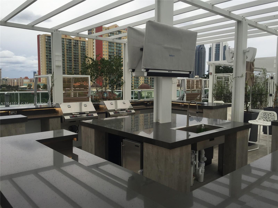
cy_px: 104
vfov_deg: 48.2
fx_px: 233
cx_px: 139
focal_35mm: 29
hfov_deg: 61.7
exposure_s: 1/460
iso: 32
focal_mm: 4.15
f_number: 2.2
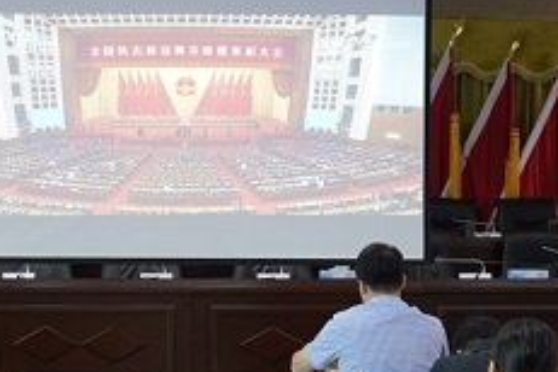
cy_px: 283
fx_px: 1596
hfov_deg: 19.7
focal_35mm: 103
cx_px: 162
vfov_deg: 13.2
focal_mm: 28
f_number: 4
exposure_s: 1/80
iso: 1250
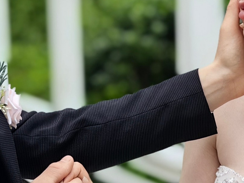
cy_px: 91
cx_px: 130
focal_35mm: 133
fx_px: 937
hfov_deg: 14.8
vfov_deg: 11.1
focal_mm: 6.35
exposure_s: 1/2457
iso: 50
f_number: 1.4
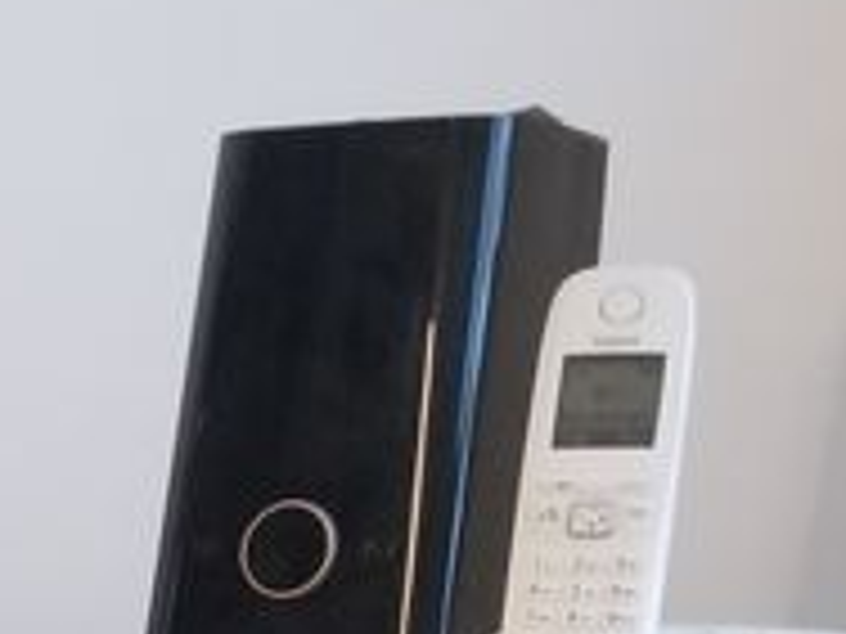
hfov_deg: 12.1
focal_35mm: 138
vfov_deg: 9.6
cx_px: -1040
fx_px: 3373
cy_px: 1479
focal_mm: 4.25
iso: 250
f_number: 1.7
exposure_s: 1/13
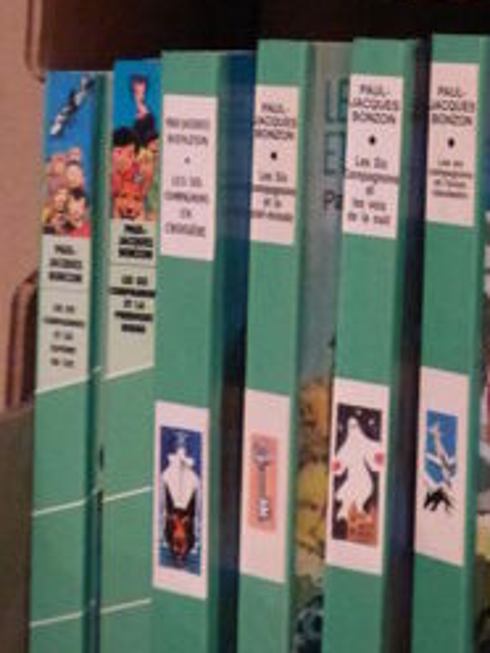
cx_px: 627
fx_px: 1510
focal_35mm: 80
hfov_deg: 17.4
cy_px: -13
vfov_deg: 23.3
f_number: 3
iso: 1000
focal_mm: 5.4
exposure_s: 1/15
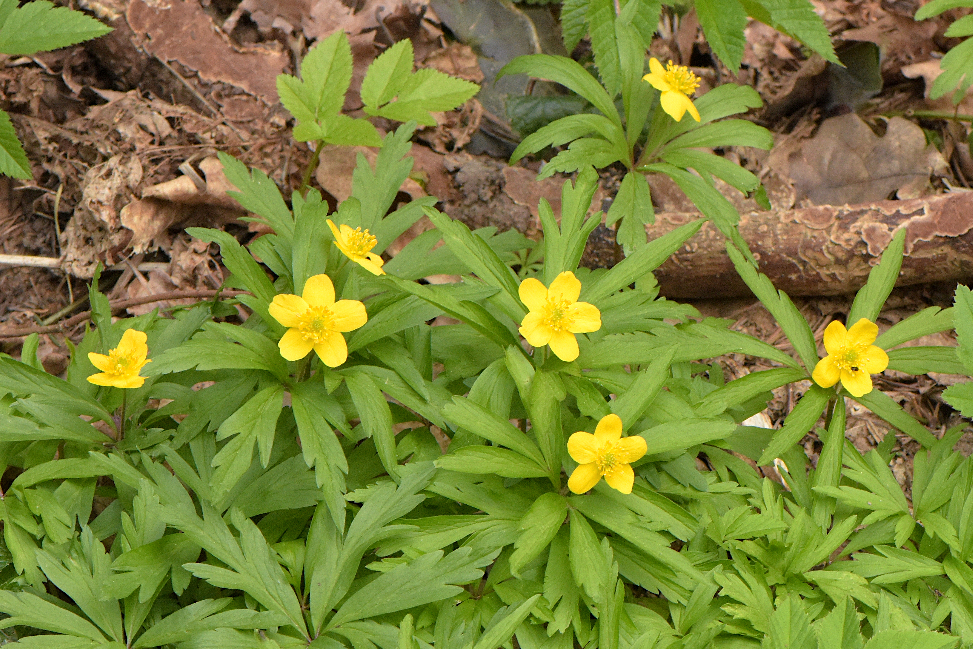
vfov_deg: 8.7
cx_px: 486
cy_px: 324
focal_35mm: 158
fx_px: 4256
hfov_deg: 13.0
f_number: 11
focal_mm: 105
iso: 2000
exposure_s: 1/160
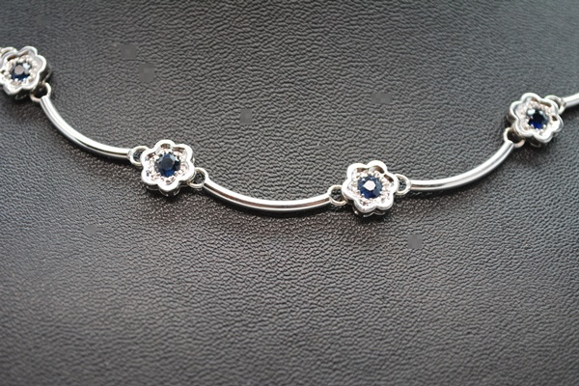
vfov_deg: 16.6
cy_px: 193
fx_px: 1327
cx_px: 290
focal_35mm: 82
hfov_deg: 24.6
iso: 720
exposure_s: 1/60
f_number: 5.6
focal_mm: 55
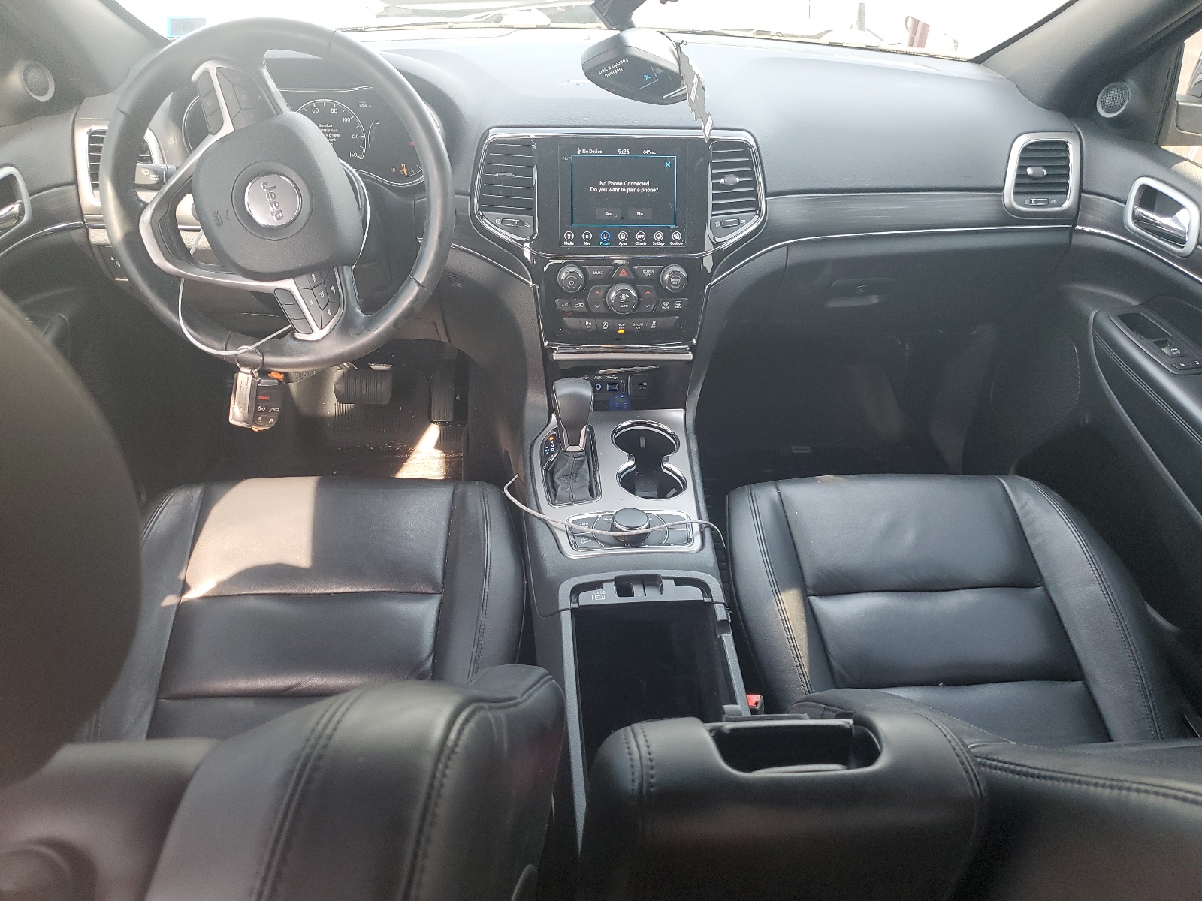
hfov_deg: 67.3
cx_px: 601
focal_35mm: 26
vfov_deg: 53.1
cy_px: 450
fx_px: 903
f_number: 1.5
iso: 87
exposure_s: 1/120
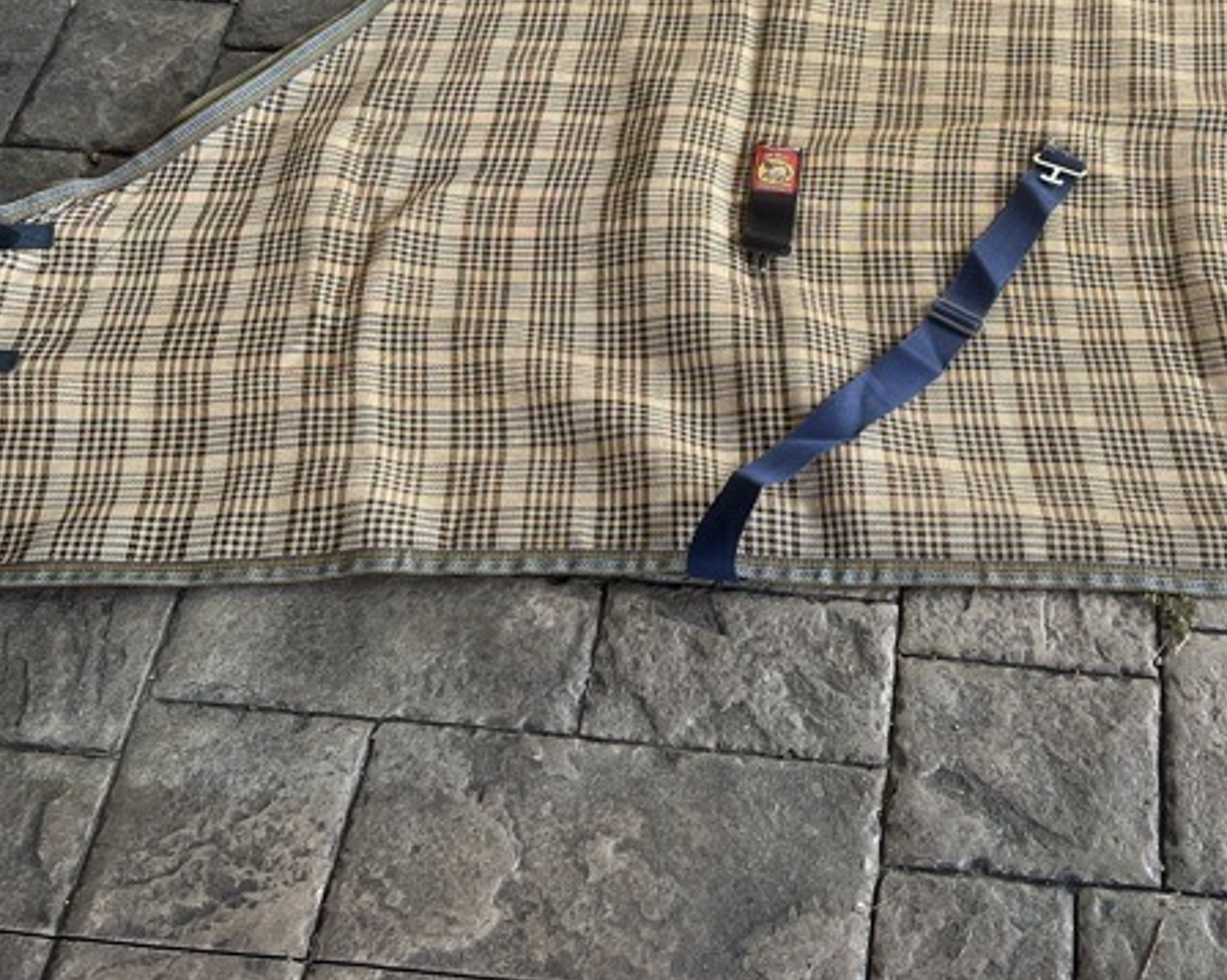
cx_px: 915
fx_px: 1851
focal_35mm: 51
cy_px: 177
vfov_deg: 28.9
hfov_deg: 35.9
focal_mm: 5.7
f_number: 1.5
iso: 50
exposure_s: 1/121
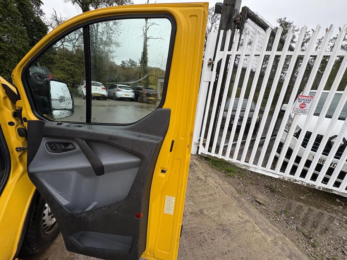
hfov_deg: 102.1
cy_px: 130
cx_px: 174
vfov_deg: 85.7
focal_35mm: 14
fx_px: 140
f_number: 2.2
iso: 40
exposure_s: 1/132
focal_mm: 2.22
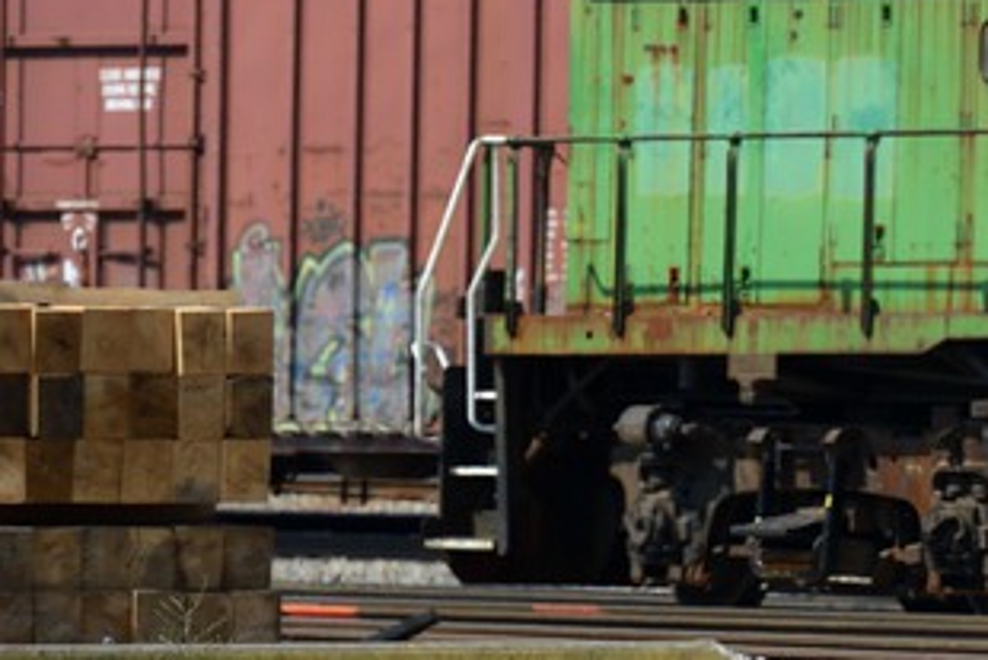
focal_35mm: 545
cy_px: 180
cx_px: 1603
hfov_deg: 3.8
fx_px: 14963
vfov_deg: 2.5
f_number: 8
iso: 400
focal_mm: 165
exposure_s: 1/1600
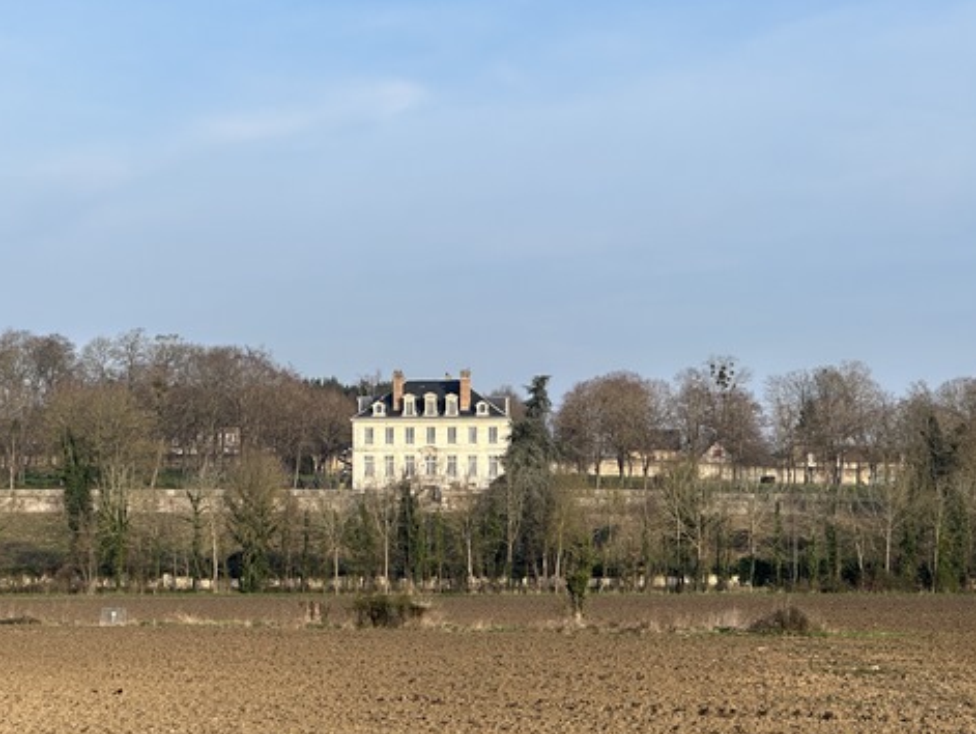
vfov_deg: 15.1
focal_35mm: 98
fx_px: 2765
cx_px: 400
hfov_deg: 20.0
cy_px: 460
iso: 32
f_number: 2.8
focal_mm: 9
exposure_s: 1/459
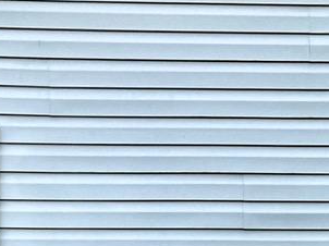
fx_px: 1548
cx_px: 124
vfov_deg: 8.4
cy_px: 583
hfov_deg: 12.1
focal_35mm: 163
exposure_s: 1/321
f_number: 1.78
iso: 80
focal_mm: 6.76
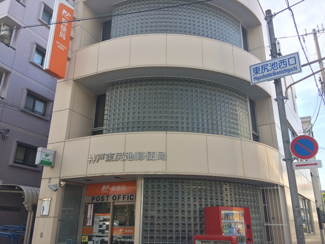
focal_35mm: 29
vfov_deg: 48.2
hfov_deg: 61.7
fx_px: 272
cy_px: 122
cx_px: 162
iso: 32
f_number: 2.2
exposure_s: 1/604
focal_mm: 4.15
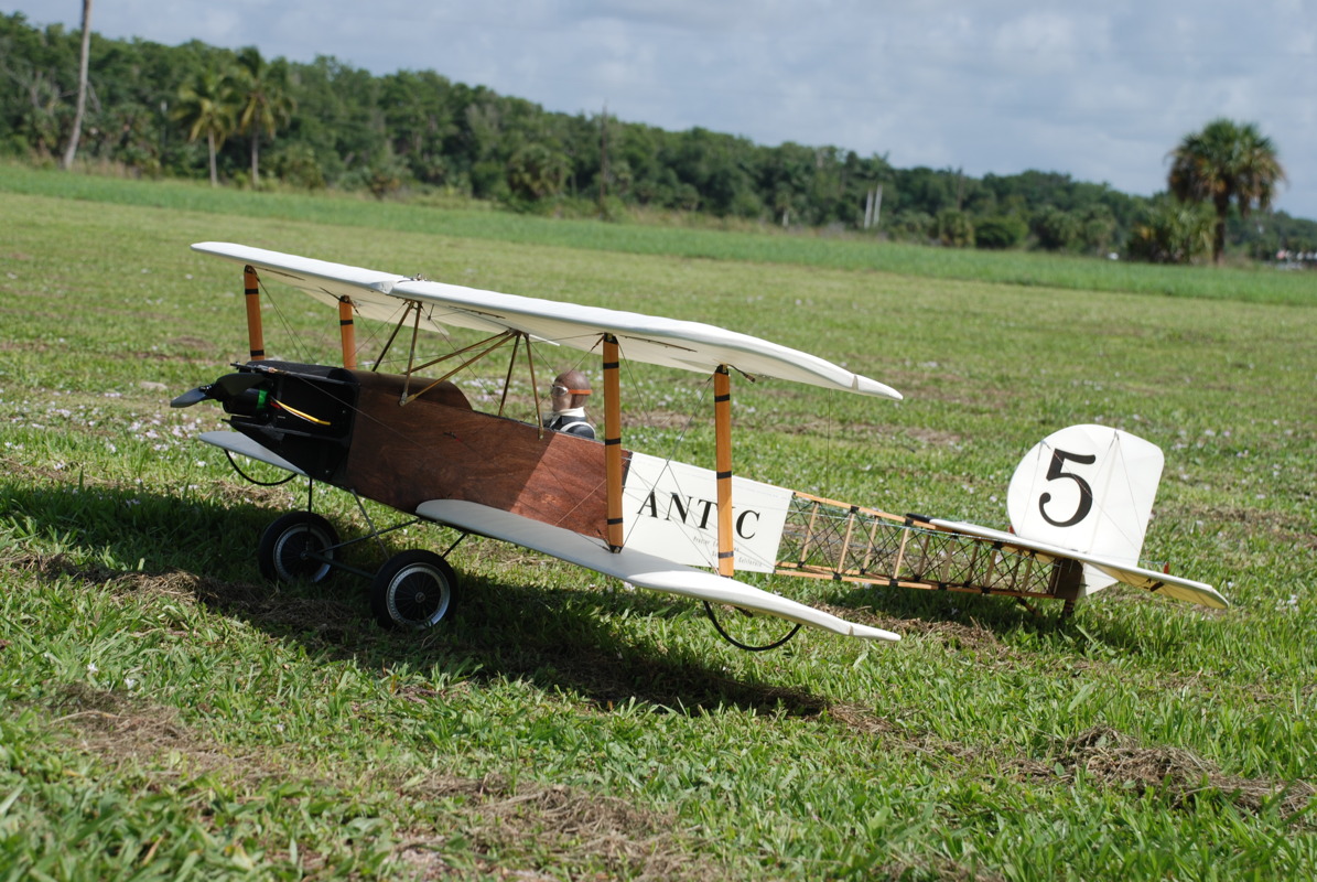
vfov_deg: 17.5
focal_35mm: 78
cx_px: 658
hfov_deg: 26.0
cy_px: 441
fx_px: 2857
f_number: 8
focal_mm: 52
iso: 100
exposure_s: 1/250
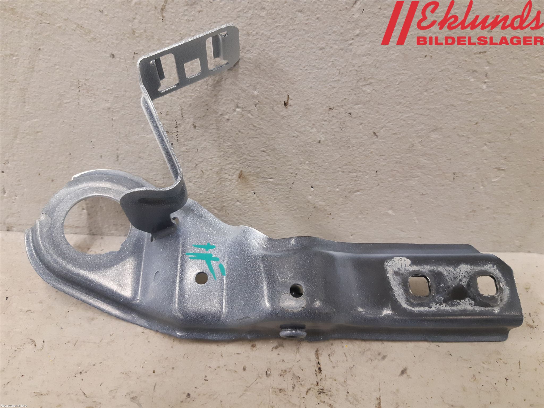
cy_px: 204
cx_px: 272
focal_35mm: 26
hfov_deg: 67.3
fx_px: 409
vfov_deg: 53.1
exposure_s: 1/50
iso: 250
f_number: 1.7
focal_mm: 3.93
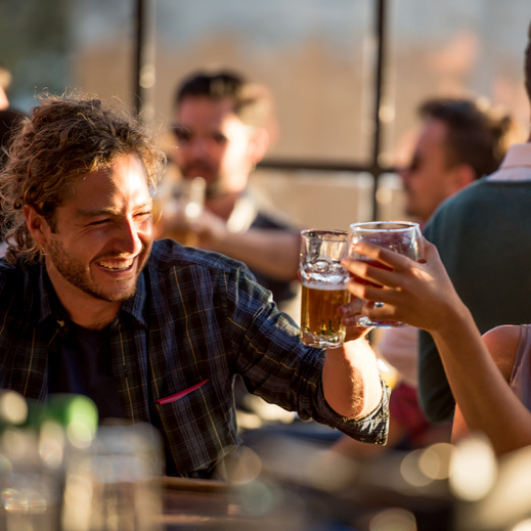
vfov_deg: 7.2
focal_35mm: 243
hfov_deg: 7.2
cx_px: 341
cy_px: 266
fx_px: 4217
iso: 100
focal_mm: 190
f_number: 2.8
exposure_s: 1/160
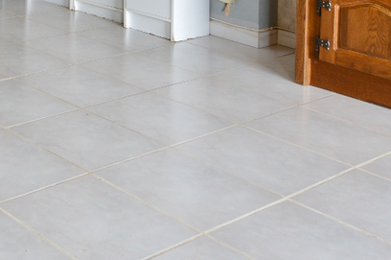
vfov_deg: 18.0
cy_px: -164
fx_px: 701
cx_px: -169
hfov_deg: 25.1
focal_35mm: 65
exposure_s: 1/1.3
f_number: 11
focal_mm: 13
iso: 100
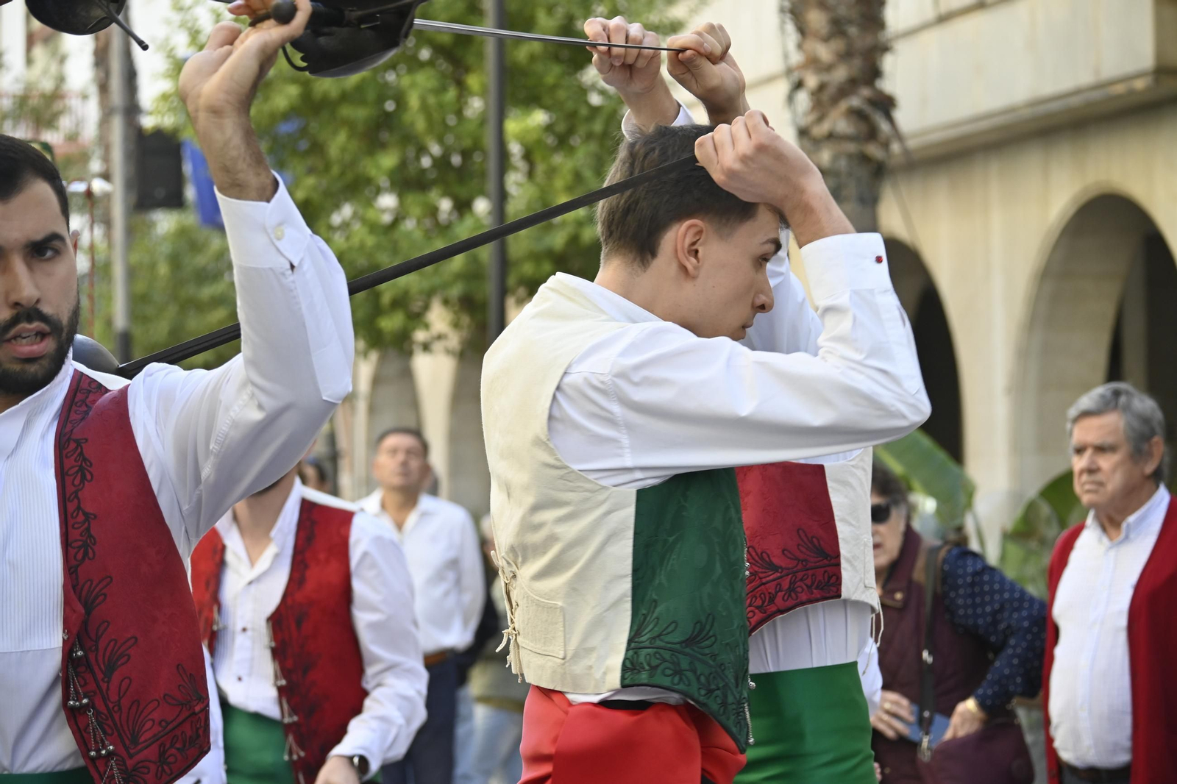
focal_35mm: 123
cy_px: 392
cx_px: 588
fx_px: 4020
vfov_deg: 11.1
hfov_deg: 16.7
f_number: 5.6
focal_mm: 82
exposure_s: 1/400
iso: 500
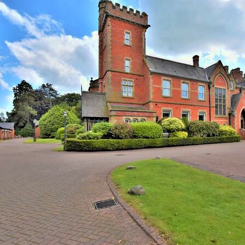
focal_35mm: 20
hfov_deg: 71.3
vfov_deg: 74.8
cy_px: 128
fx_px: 160
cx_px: 174
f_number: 5
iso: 100
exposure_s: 1/640
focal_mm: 10
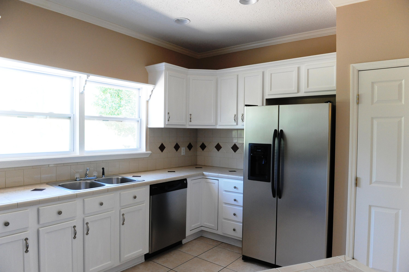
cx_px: 204
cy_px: 136
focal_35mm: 24
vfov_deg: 53.1
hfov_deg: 73.8
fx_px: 272
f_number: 6.3
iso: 2500
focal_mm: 24
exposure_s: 1/160
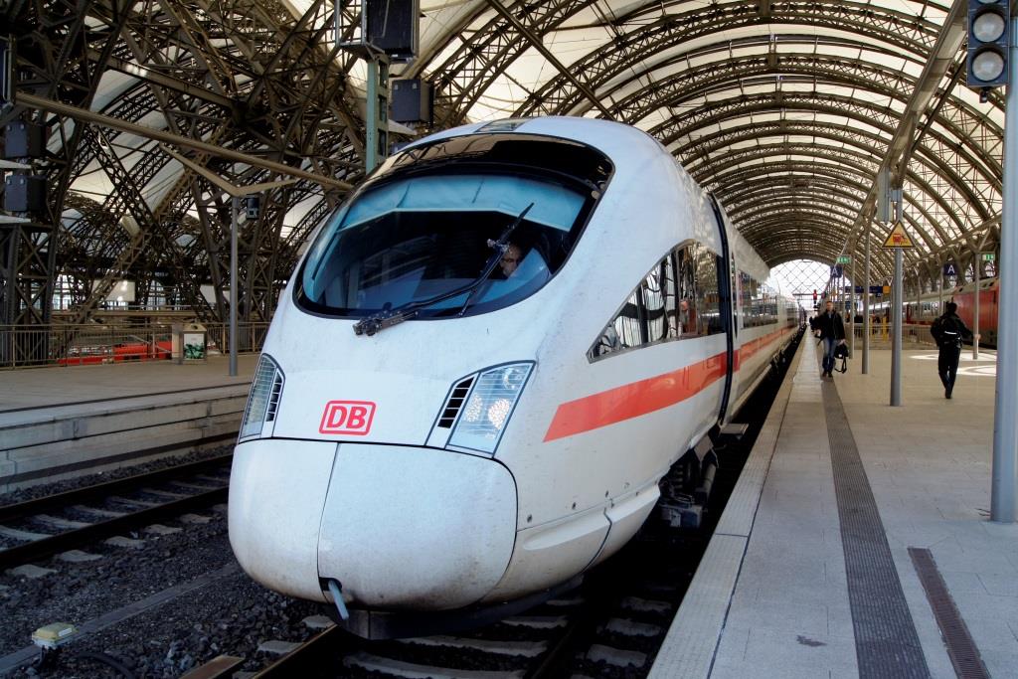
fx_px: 933
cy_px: 340
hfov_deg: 57.2
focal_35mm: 33
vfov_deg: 40.0
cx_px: 509
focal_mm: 22
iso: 200
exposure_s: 1/80
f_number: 9
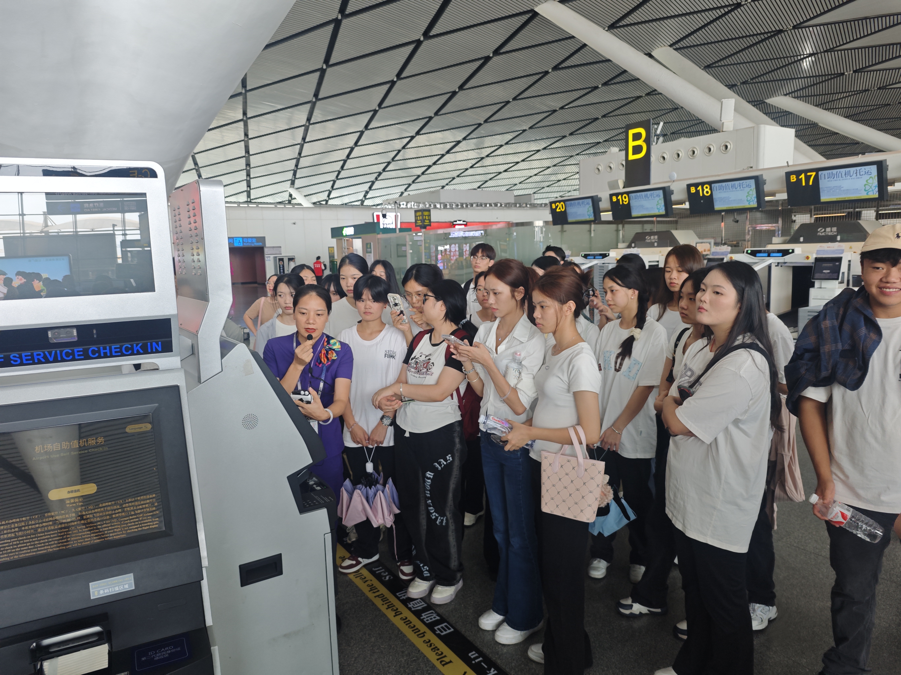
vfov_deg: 58.9
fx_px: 599
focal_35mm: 23
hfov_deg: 73.9
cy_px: 338
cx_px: 450
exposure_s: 1/100
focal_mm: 6.55
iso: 125
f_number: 1.6
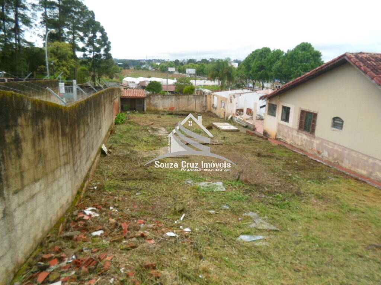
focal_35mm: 25
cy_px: 142
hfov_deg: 69.4
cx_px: 190
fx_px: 275
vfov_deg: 54.9
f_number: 2.5
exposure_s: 1/750
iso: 80
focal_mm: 4.5
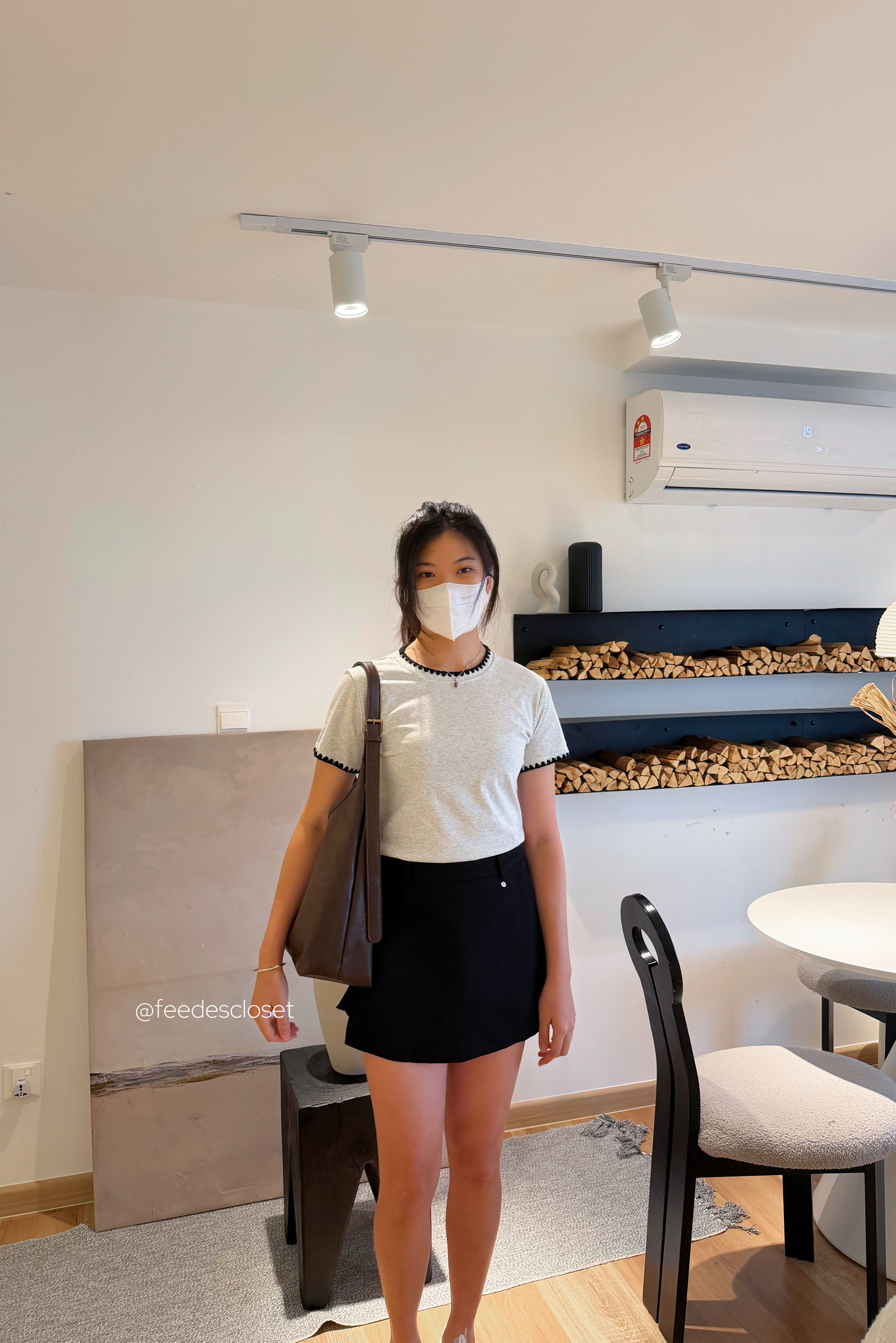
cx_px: 428
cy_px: 672
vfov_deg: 71.5
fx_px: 933
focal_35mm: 25
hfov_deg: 51.3
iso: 200
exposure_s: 1/100
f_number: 1.78
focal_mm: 6.76
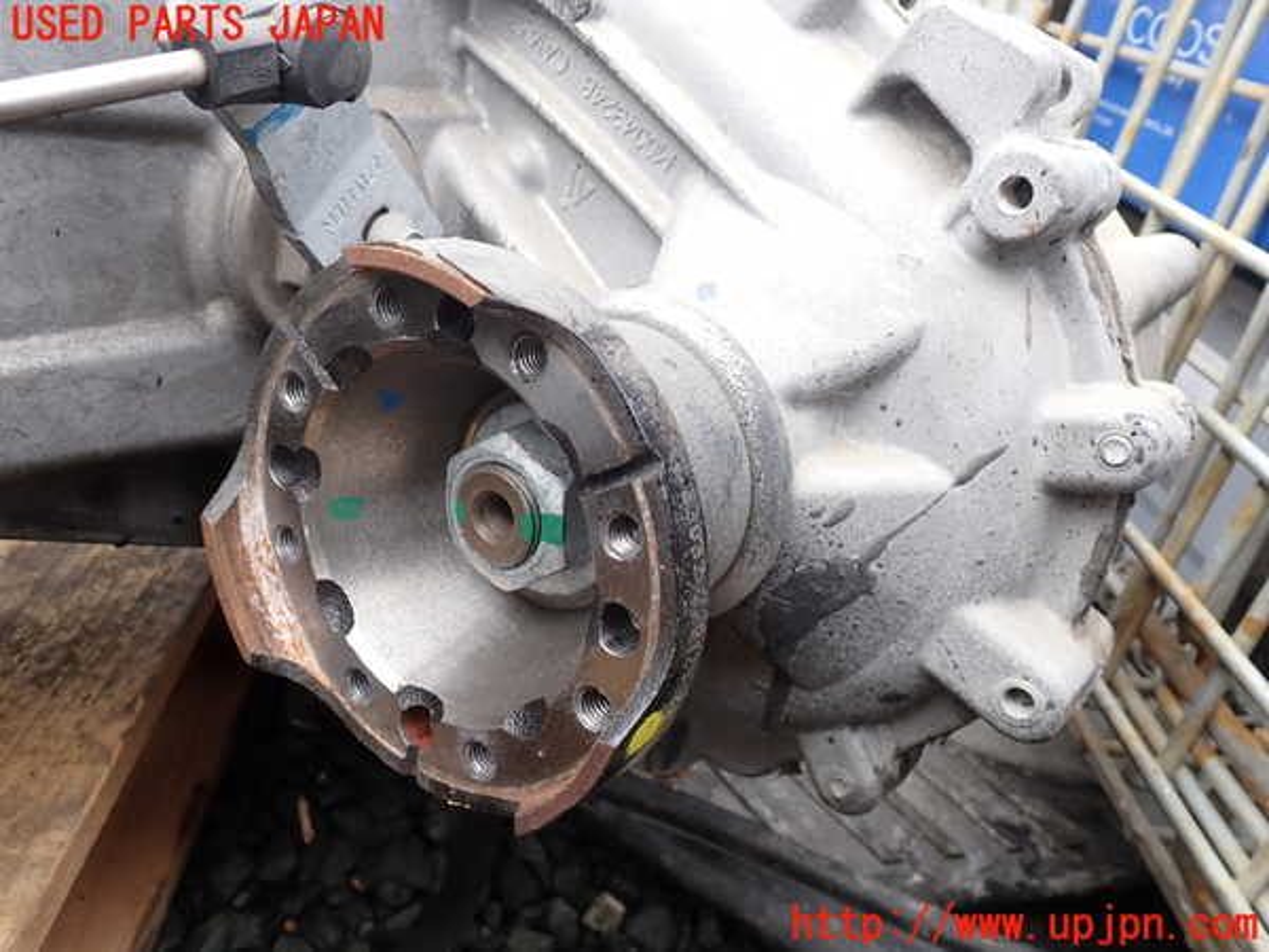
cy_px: 476
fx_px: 1100
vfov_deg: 46.8
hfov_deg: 60.0
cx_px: 634
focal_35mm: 30
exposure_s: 1/100
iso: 100
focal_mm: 5.4
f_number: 3.2
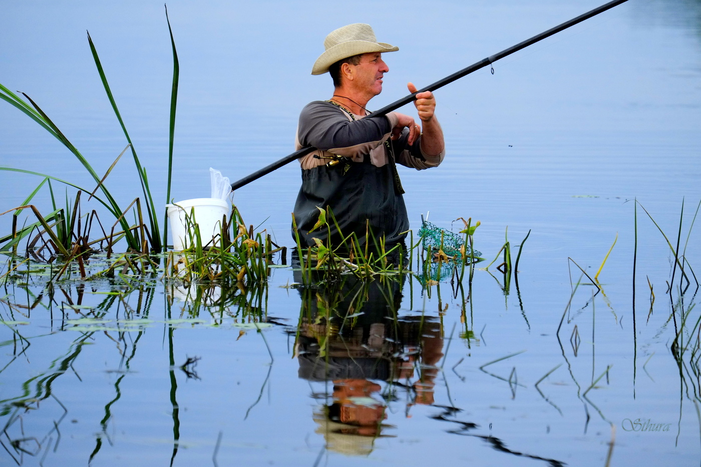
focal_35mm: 246
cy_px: 234
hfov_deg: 8.4
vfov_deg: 5.6
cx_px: 350
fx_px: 4789
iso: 400
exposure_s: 1/250
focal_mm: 164
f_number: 4.6
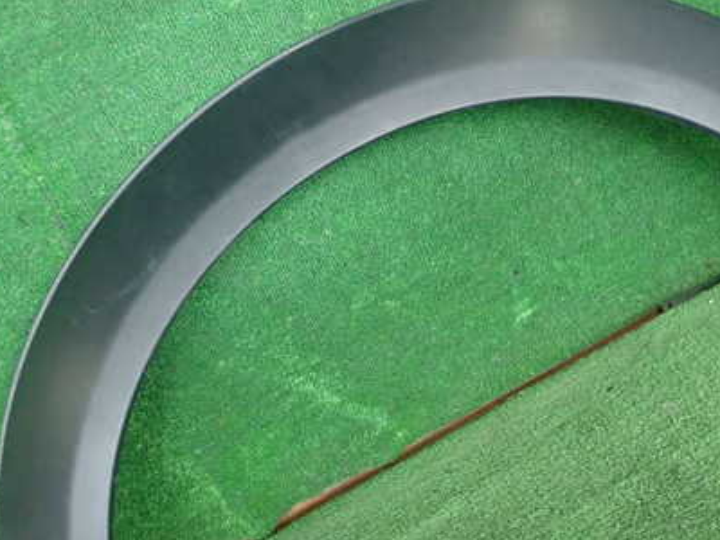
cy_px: 360
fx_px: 936
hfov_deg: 41.7
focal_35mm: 45
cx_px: 457
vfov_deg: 31.9
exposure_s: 1/125
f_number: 2.3
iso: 500
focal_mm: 5.5
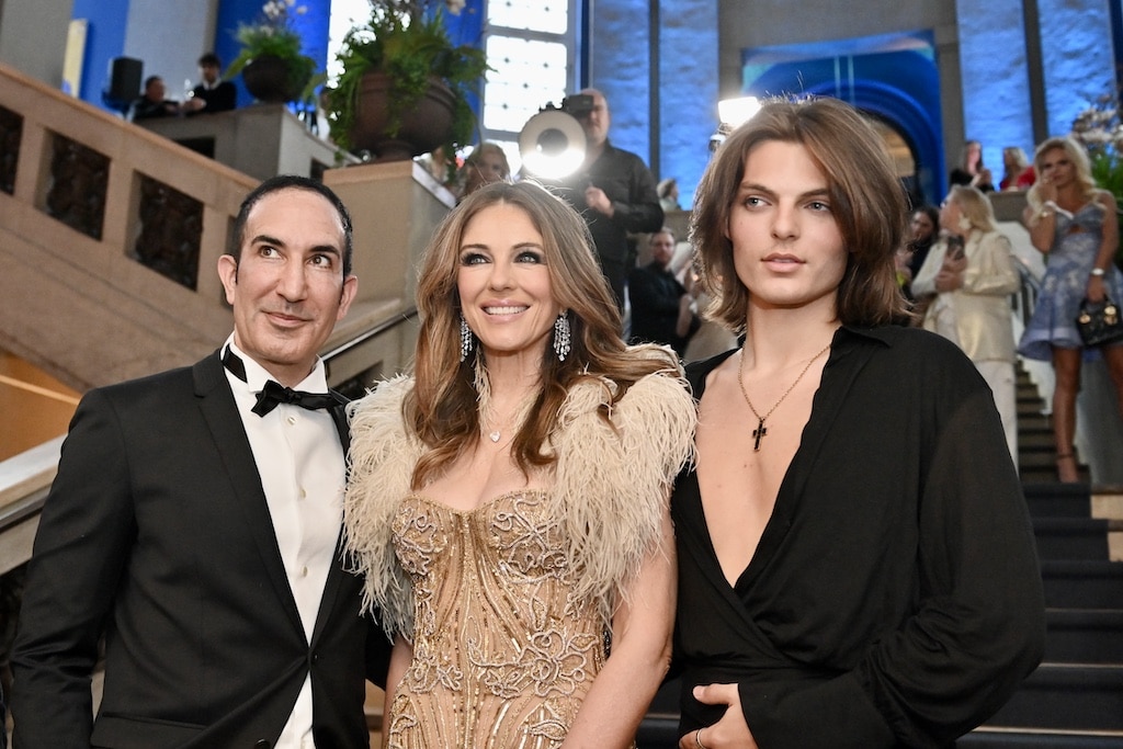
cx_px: 562
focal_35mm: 32
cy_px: 374
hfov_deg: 58.7
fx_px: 998
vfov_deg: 41.1
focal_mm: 32
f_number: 3.5
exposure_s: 1/125
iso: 5600
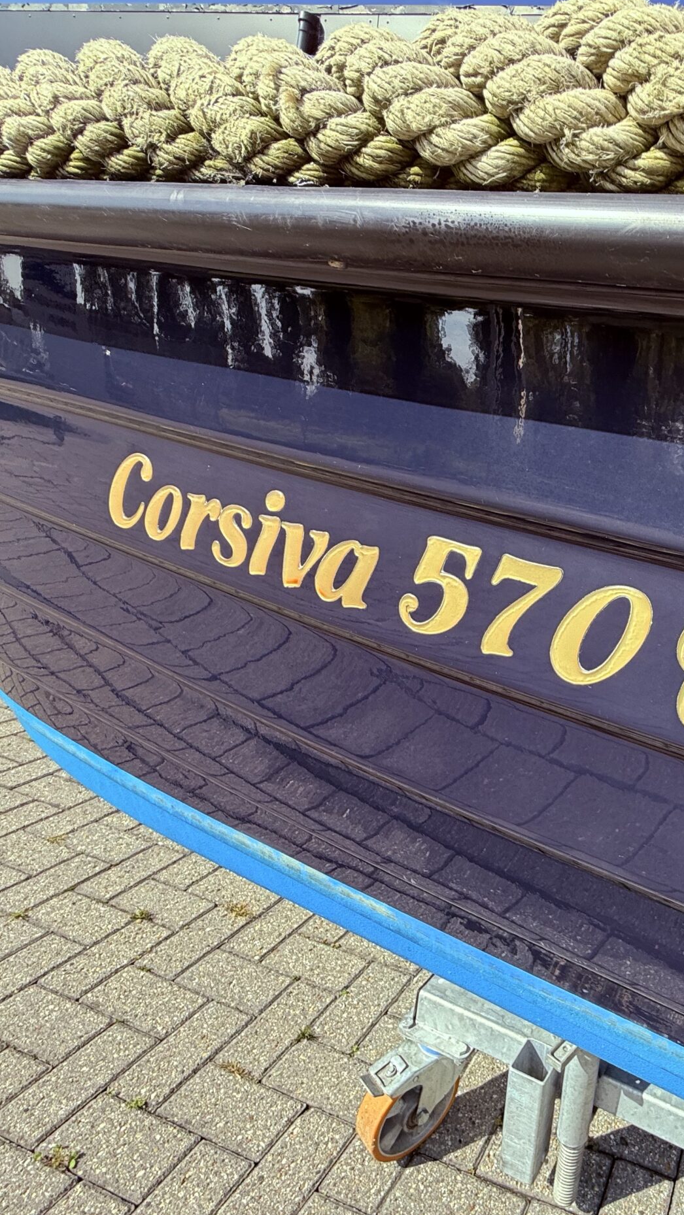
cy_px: 597
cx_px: 649
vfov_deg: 83.8
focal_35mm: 21
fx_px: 677
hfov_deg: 46.8
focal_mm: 2.22
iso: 50
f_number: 2.2
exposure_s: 1/372
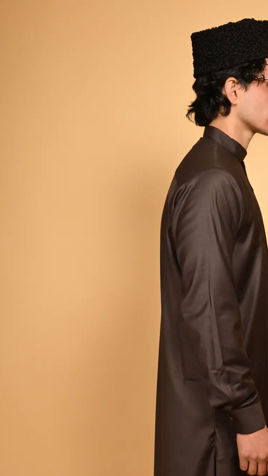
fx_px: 973
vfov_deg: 27.1
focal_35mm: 77
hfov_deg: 15.5
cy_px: 370
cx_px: 228
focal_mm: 39
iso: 200
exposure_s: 1/200
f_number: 7.1
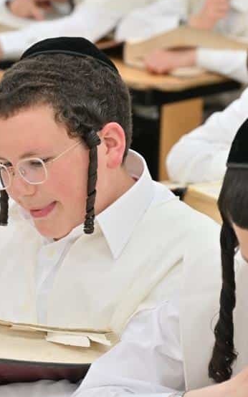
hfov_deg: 7.9
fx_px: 1774
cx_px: -27
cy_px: 190
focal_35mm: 164
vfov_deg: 12.8
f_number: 5
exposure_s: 1/200
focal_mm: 87
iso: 800
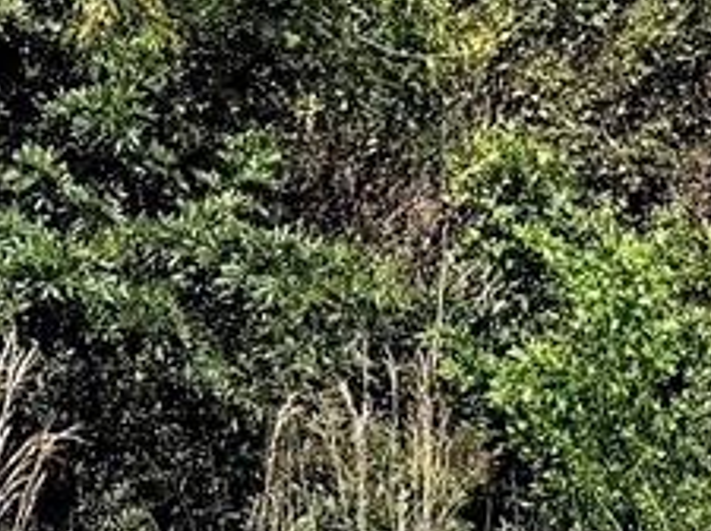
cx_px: 221
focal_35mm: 171
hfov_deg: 11.6
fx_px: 3507
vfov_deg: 8.6
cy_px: -28
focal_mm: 6.76
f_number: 1.78
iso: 80
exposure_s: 1/4950
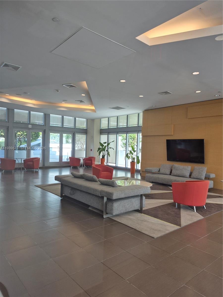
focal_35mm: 23
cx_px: 112
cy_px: 148
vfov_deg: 73.9
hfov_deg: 58.9
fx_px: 198
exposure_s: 1/180
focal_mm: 5.4
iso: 40
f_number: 1.8
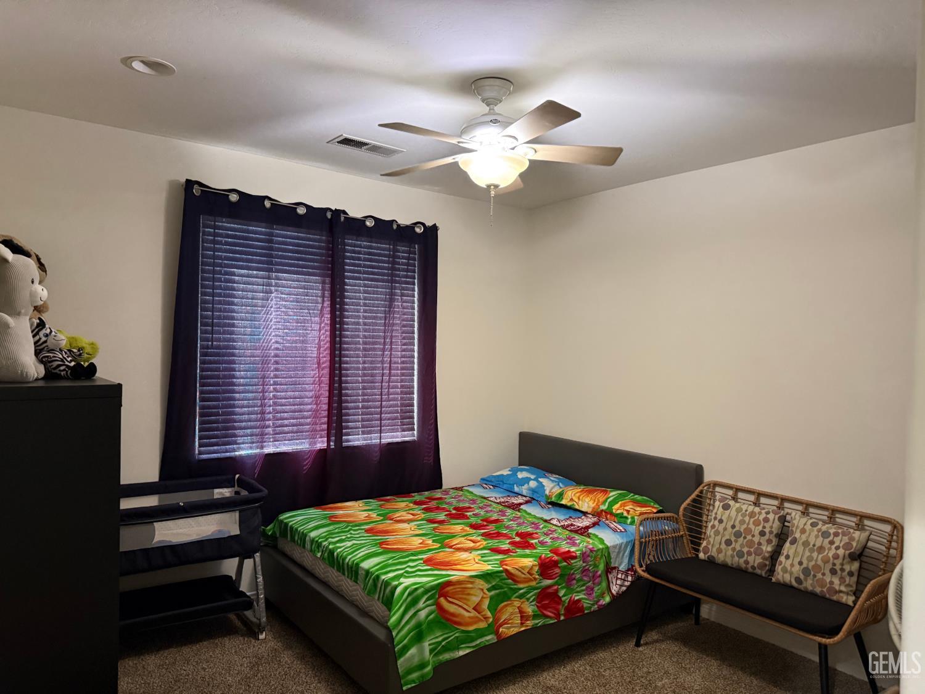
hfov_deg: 71.6
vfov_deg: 56.8
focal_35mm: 24
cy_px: 347
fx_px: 641
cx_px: 462
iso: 800
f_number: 1.78
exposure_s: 1/40
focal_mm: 6.76
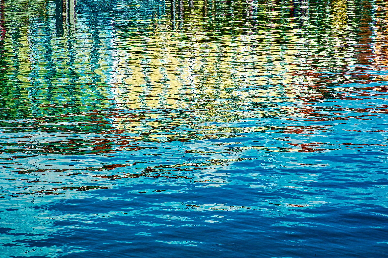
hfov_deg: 17.1
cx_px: 194
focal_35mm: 120
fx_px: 1292
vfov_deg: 11.4
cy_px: 129
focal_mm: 120
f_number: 20
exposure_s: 1/100
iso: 250
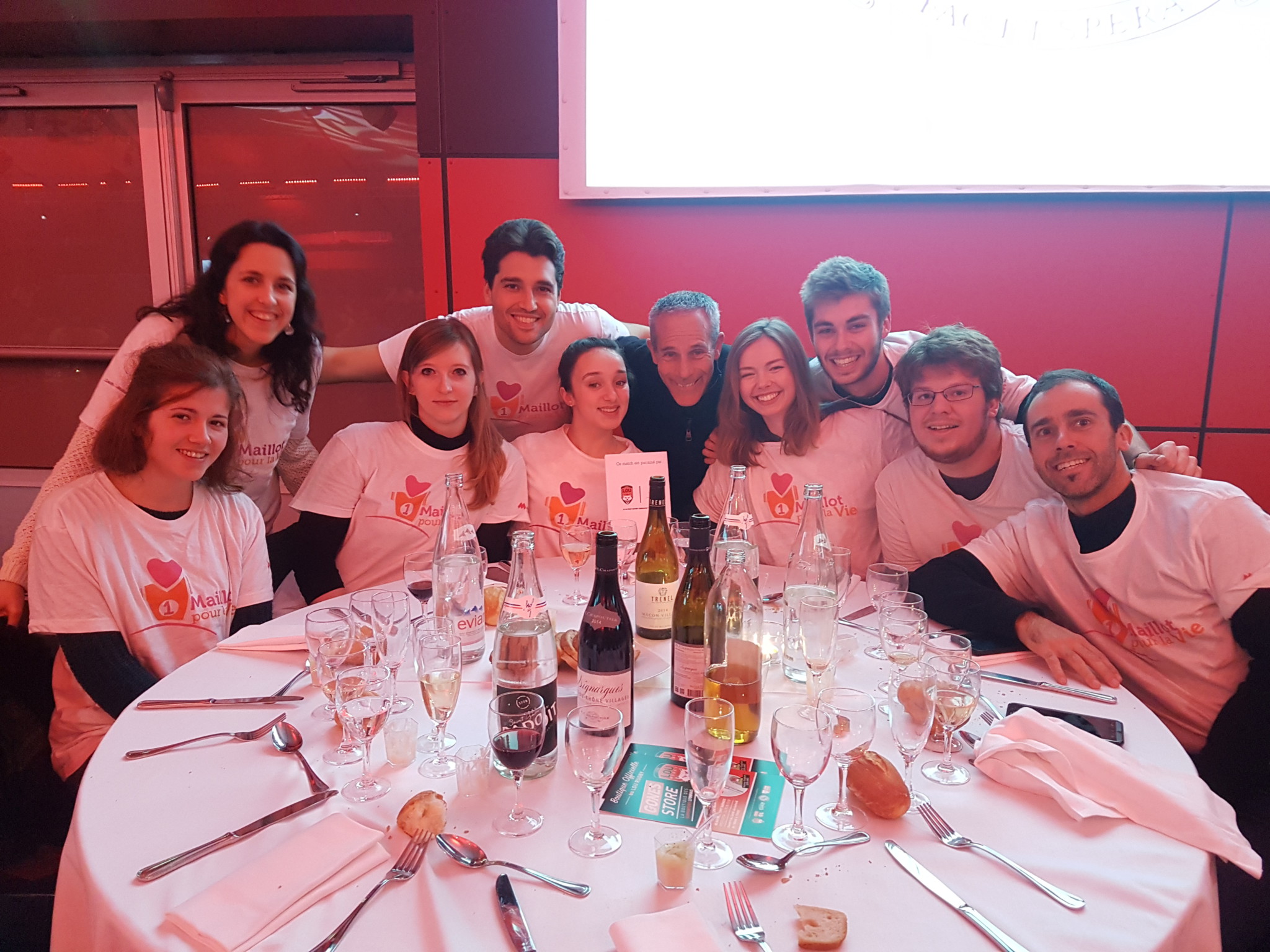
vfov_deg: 53.1
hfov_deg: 67.3
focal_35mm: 26
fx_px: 954
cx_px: 635
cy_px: 476
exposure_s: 1/13
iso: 250
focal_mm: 4.2
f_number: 1.7
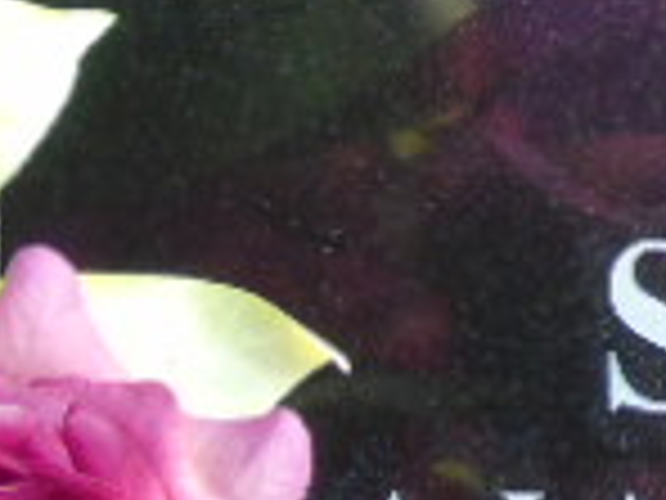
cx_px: 1314
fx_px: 13449
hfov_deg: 2.8
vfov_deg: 2.1
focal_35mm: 699
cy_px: 9
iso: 250
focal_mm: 29
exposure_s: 1/125
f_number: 4.9
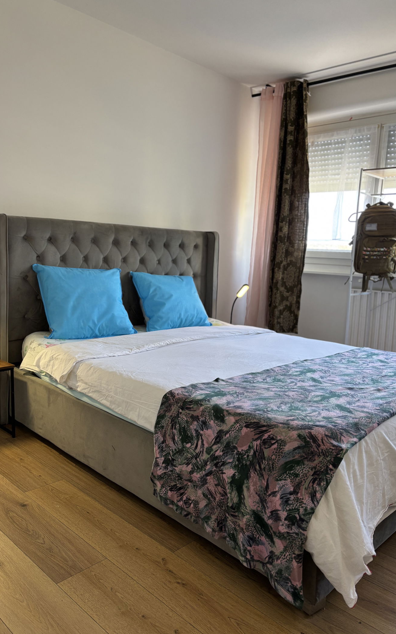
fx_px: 484
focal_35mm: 28
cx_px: 181
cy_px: 314
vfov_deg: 66.5
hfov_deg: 44.5
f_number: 1.6
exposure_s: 1/81
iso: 125
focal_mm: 5.96
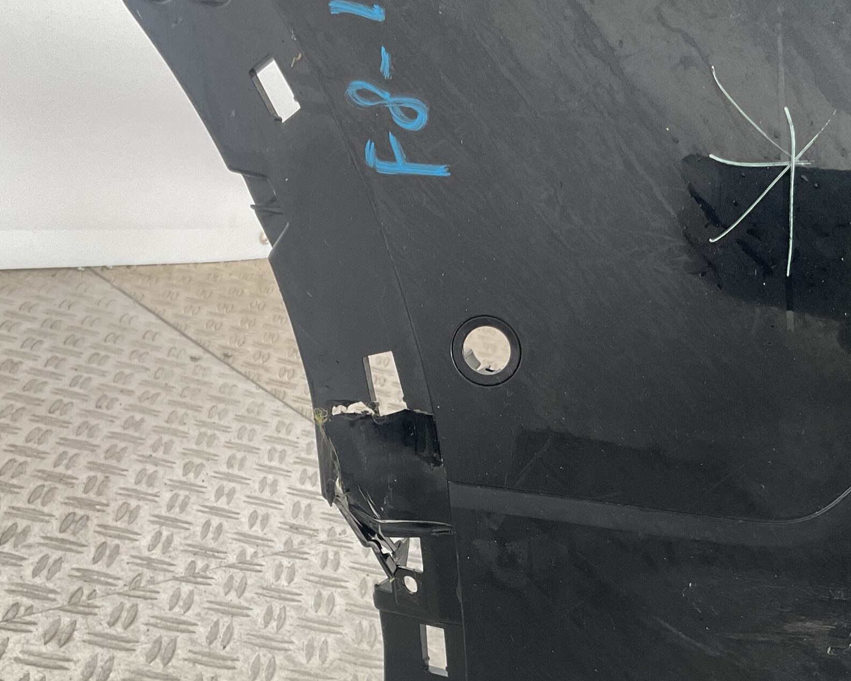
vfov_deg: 32.5
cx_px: 457
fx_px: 1159
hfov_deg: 40.3
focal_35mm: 46
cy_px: 459
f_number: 1.8
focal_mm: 3
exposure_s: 1/60
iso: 64
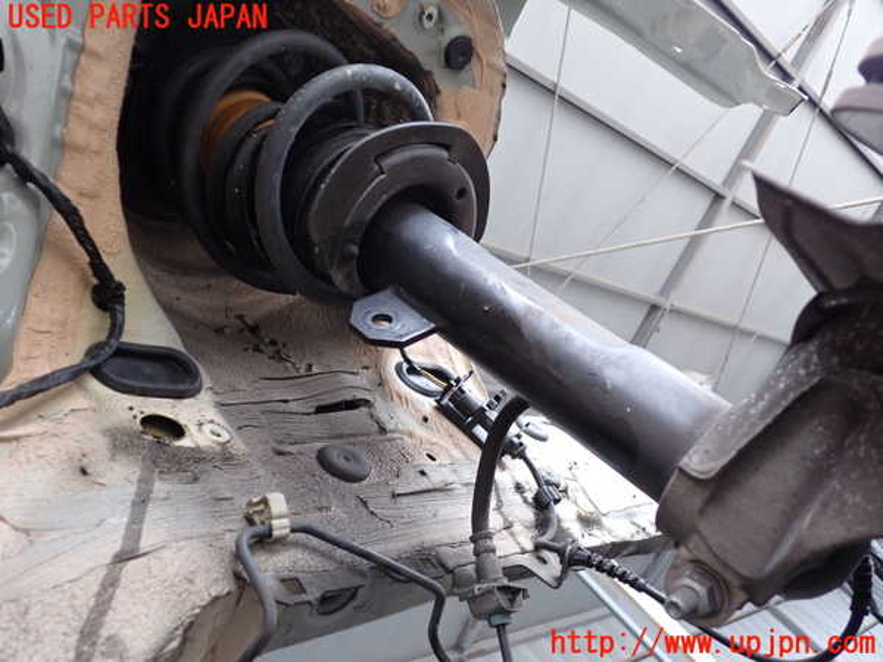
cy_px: 331
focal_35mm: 30
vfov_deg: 46.8
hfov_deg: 60.0
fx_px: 765
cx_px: 442
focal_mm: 5.4
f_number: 2.3
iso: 320
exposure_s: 1/125
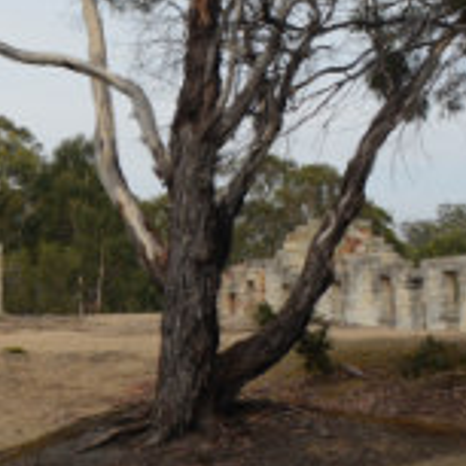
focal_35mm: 142
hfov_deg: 11.5
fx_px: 2163
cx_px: -344
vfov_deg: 12.1
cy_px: -55
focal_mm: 32
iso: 200
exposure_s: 1/200
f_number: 13
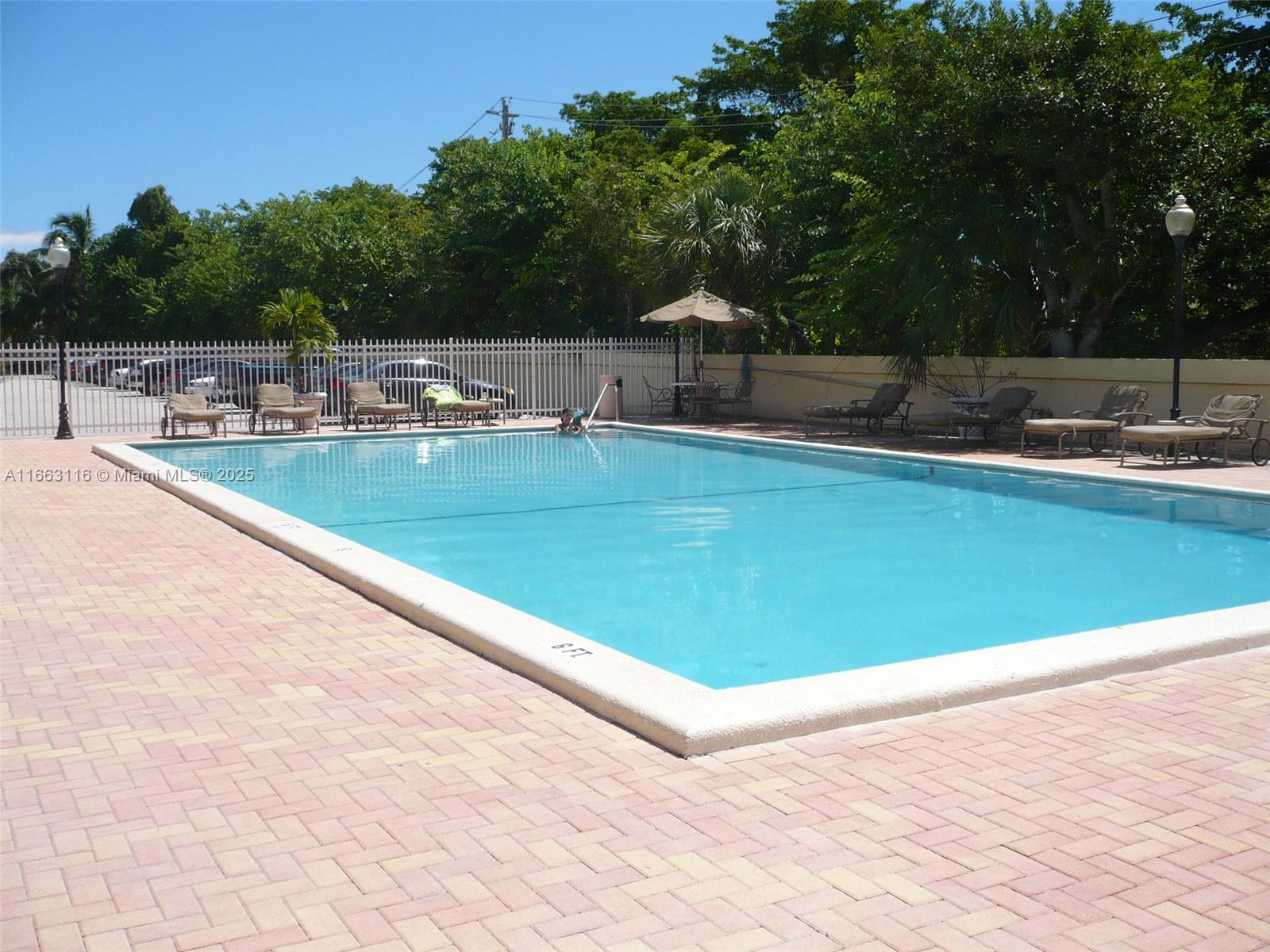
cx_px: 635
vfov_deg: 40.7
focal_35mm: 35
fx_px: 1284
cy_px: 476
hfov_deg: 52.6
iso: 100
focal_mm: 5.8
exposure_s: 1/320
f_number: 8
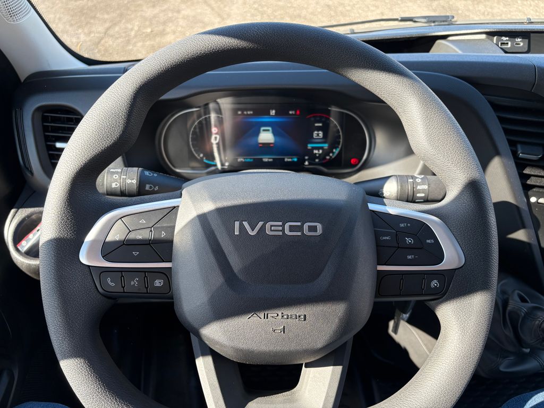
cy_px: 204
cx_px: 272
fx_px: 409
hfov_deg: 67.3
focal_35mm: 26
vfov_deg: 53.1
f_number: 1.6
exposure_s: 1/241
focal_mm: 5.96
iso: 80
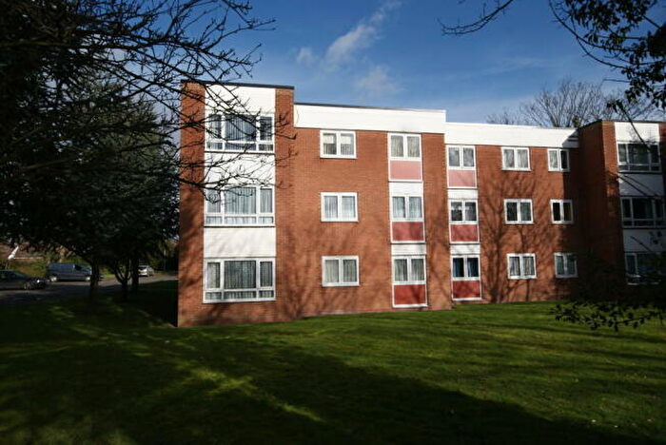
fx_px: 417
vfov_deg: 56.2
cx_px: 333
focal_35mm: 22
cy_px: 222
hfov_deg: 77.3
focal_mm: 15
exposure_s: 1/200
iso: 100
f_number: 11
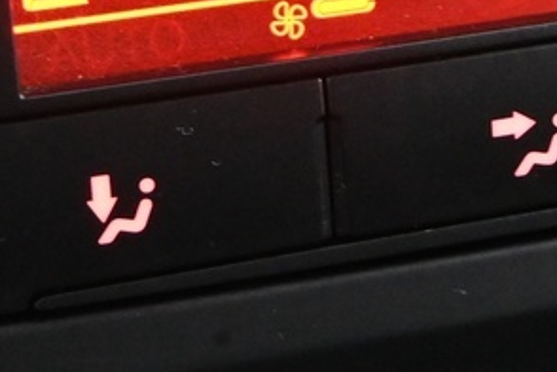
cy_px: -93
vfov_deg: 7.8
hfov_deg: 11.8
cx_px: 375
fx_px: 2688
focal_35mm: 174
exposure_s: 1/13
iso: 3200
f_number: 4
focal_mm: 21
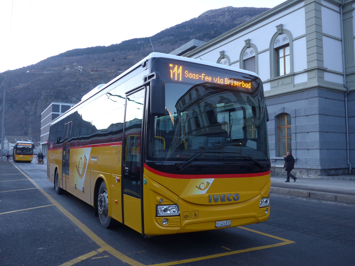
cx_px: 178
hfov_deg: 61.7
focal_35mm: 29
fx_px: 297
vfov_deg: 48.2
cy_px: 133
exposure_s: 1/80
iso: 80
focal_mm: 6
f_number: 2
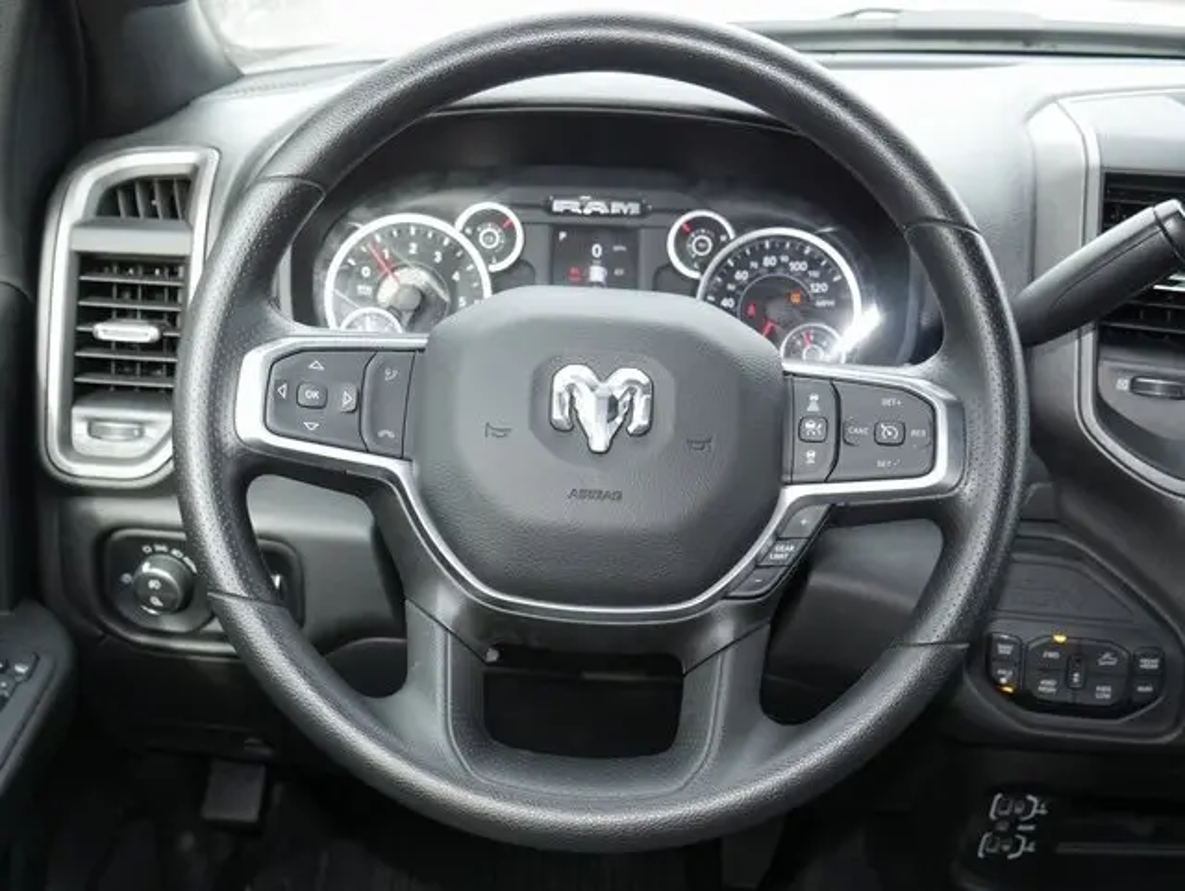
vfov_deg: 34.4
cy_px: 446
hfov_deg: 44.8
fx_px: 1439
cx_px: 592
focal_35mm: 42
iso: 400
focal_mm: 21
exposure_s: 1/60
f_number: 5
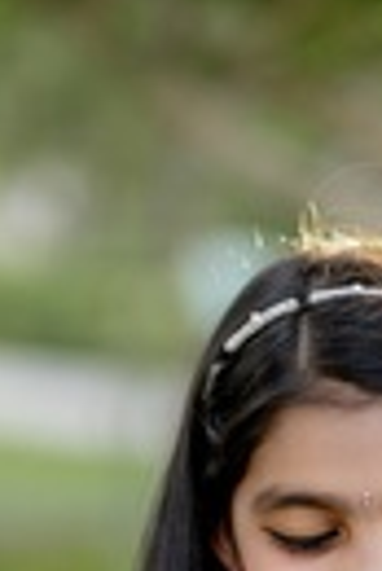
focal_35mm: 299
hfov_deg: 4.6
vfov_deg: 6.8
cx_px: 380
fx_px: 4746
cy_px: 641
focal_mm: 85
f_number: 1.8
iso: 320
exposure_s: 1/500
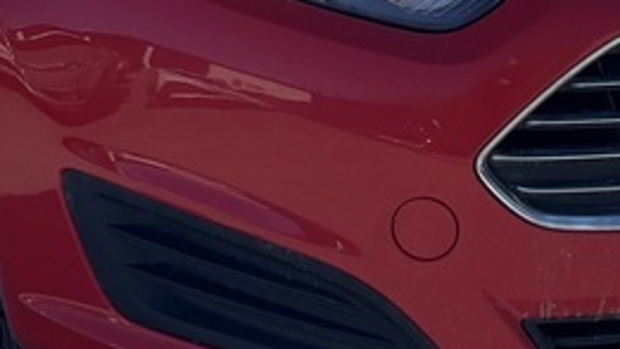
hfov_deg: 13.8
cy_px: -81
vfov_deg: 7.7
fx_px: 2565
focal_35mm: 156
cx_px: 404
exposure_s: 1/2288
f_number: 1.6
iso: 50
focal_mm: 5.96
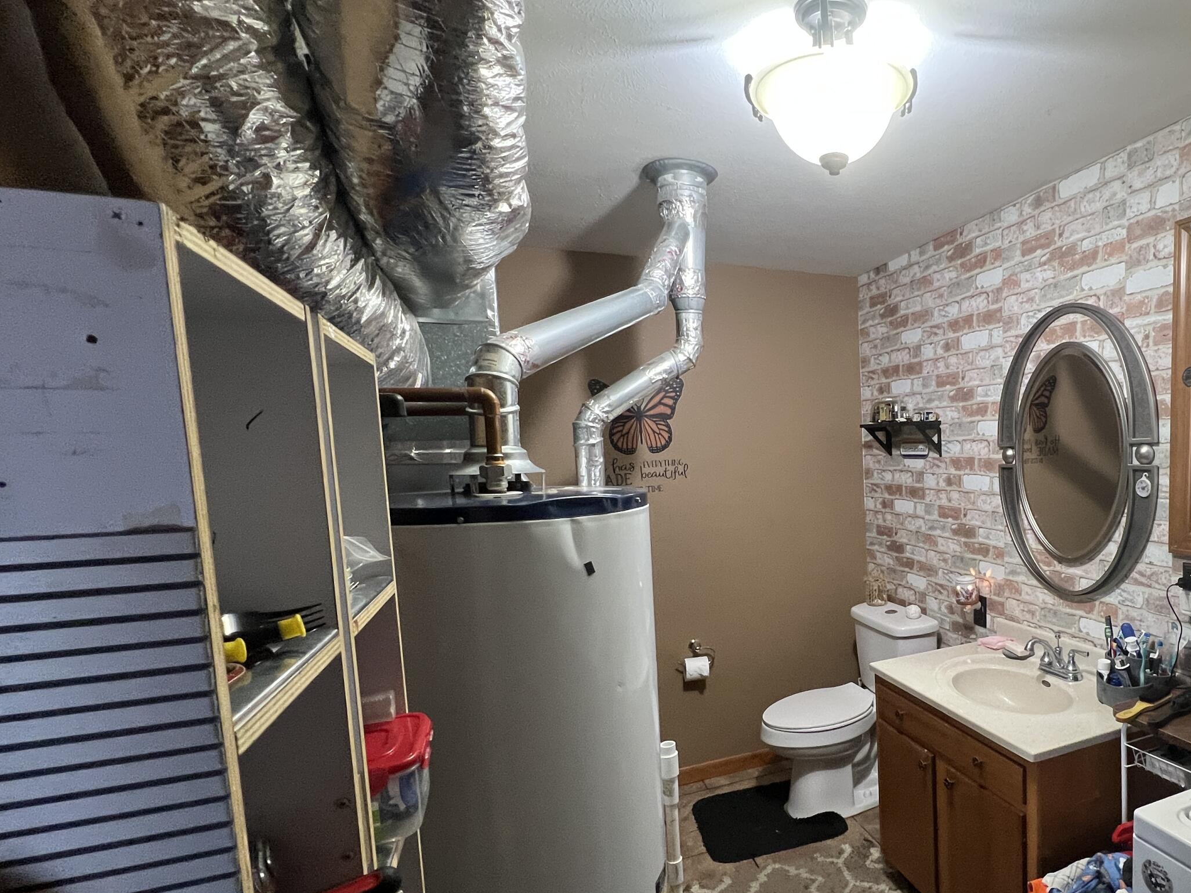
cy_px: 532
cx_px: 833
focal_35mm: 19
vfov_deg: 68.0
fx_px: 654
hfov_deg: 80.6
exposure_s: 1/60
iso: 320
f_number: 1.8
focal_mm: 1.57
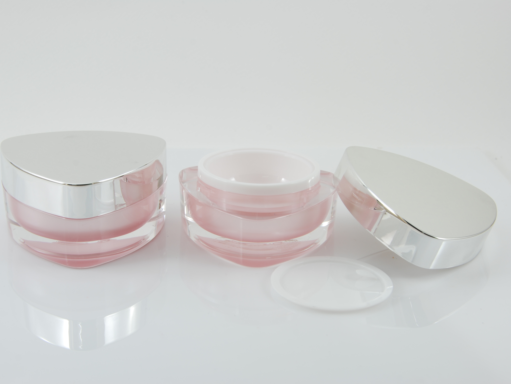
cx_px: 245
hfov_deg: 26.0
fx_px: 1107
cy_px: 192
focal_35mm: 75
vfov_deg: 19.6
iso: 100
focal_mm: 46
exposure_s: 1/6
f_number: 13
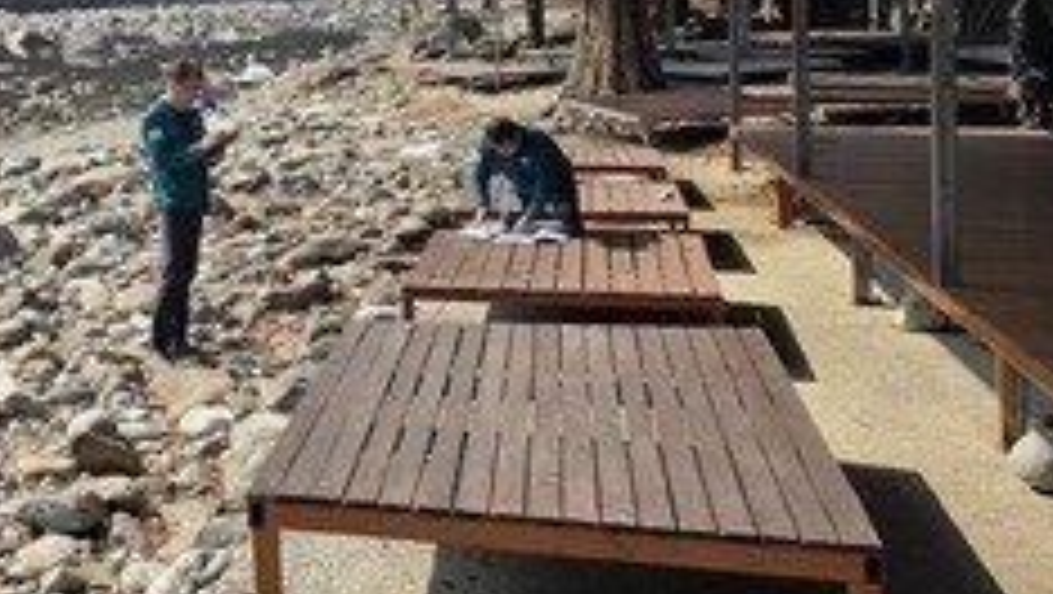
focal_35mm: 60
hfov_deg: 32.7
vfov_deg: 19.5
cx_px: 63
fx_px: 1676
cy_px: 4
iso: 80
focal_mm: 6.3
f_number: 1.7
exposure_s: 1/7626
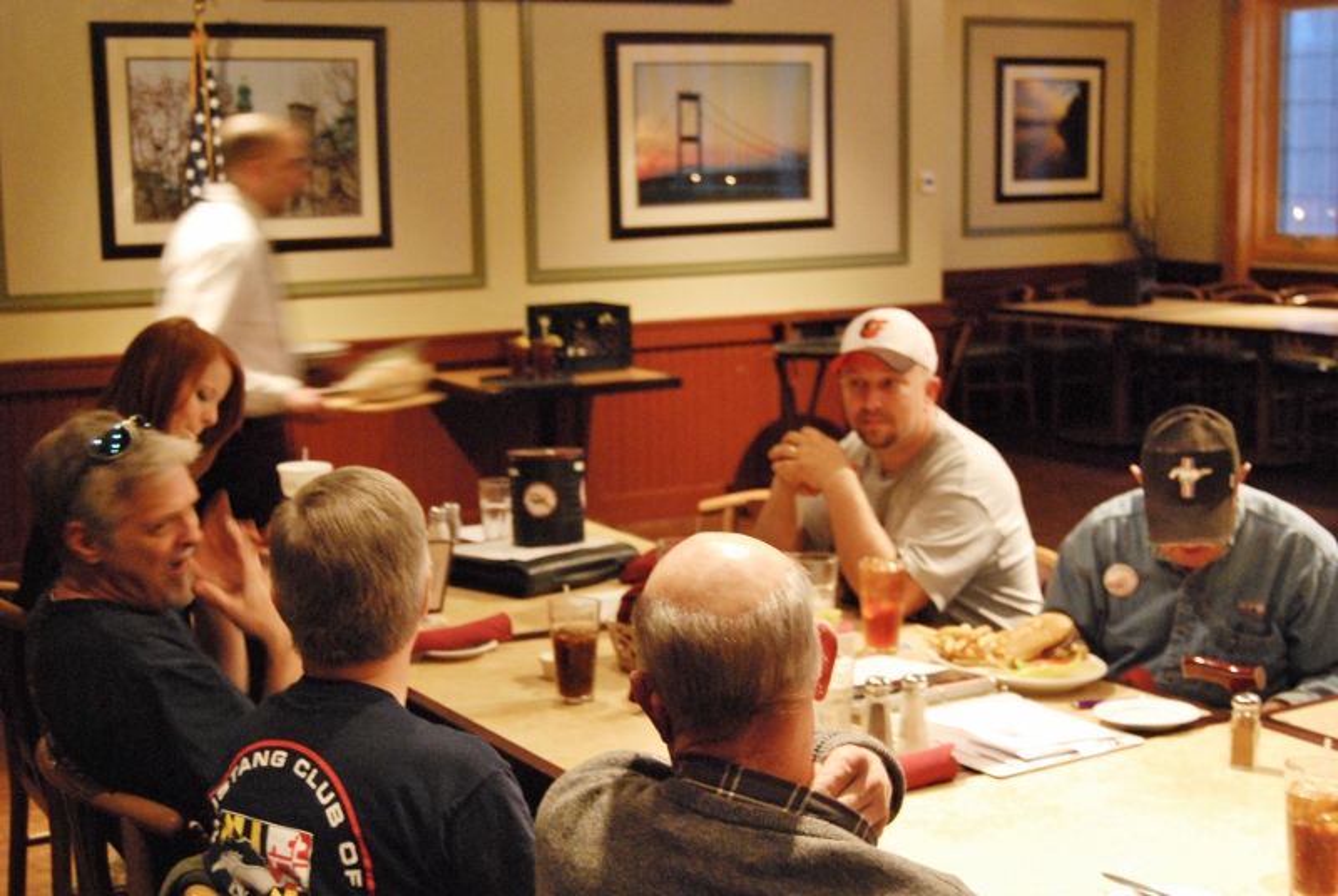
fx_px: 1954
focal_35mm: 52
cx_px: 669
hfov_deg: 37.8
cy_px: 448
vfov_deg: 25.8
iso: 1600
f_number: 4.8
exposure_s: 1/20
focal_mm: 35
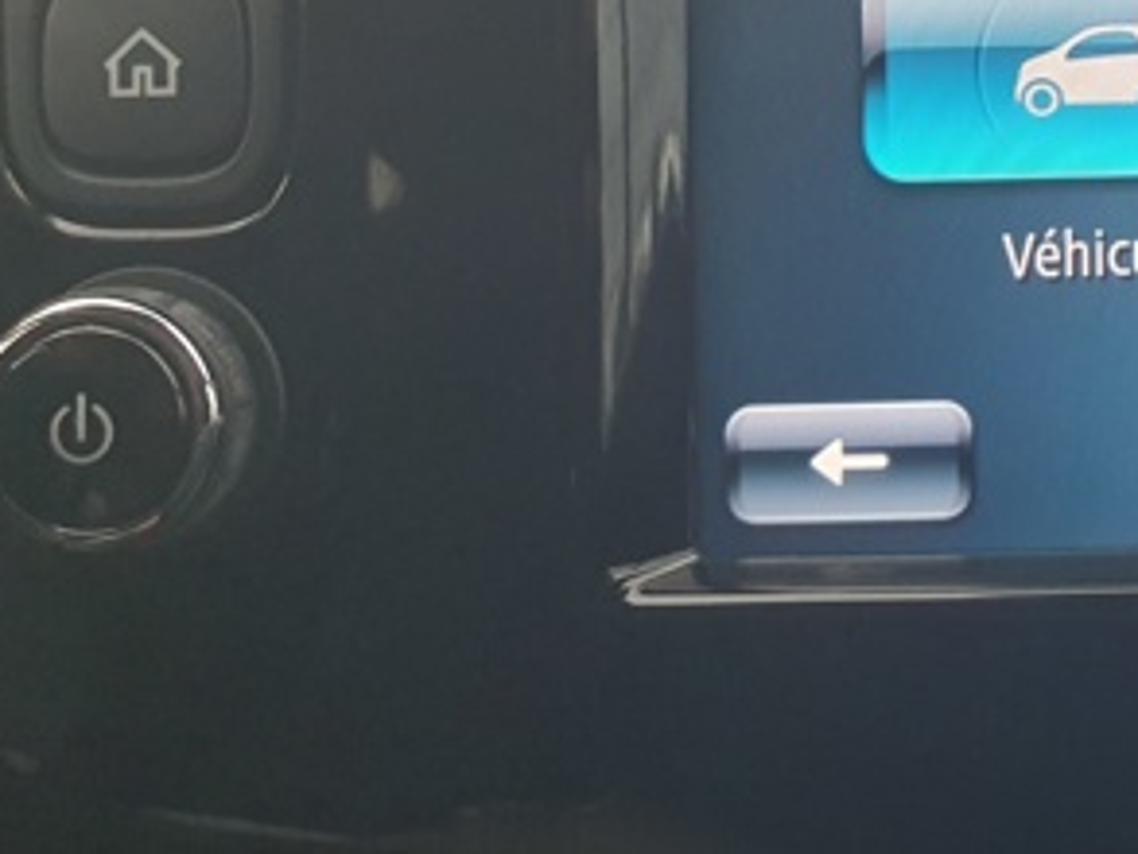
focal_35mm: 71
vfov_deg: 20.0
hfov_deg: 24.7
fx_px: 2335
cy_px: -27
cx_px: 1371
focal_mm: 4.32
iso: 250
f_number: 2.4
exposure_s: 1/100
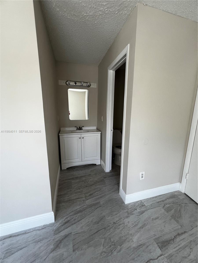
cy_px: 132
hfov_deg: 89.9
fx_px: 99
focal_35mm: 13
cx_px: 99
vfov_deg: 106.2
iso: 64
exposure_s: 1/99
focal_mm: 1.57
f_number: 1.8
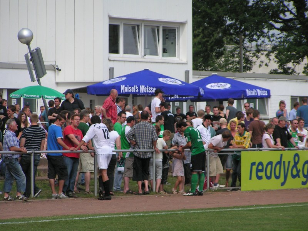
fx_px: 2304
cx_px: 154
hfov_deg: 7.6
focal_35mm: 259
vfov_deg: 5.7
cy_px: 116
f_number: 3.5
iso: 50
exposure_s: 1/1000
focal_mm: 39.6
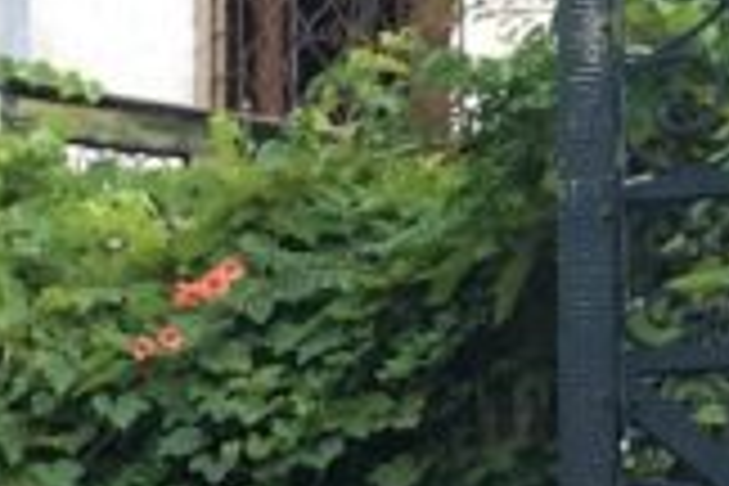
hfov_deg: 12.2
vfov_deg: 8.6
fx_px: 3017
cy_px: 1026
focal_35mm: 149
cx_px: -742
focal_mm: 4.15
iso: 125
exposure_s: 1/33
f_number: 2.2
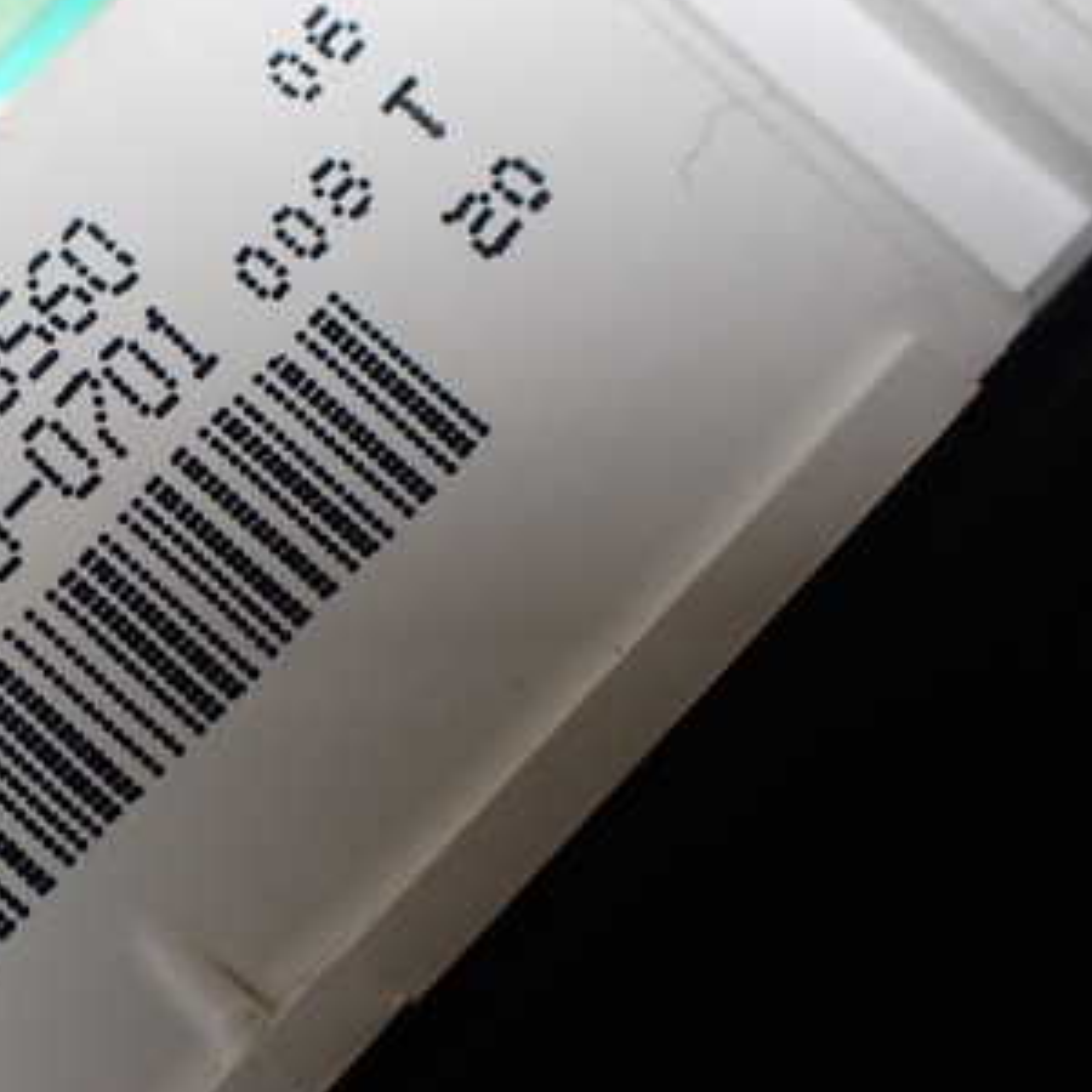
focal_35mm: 53
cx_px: 73
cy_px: 557
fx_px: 1892
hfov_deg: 30.5
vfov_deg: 32.2
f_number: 2.3
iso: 160
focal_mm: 5.4
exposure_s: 1/125
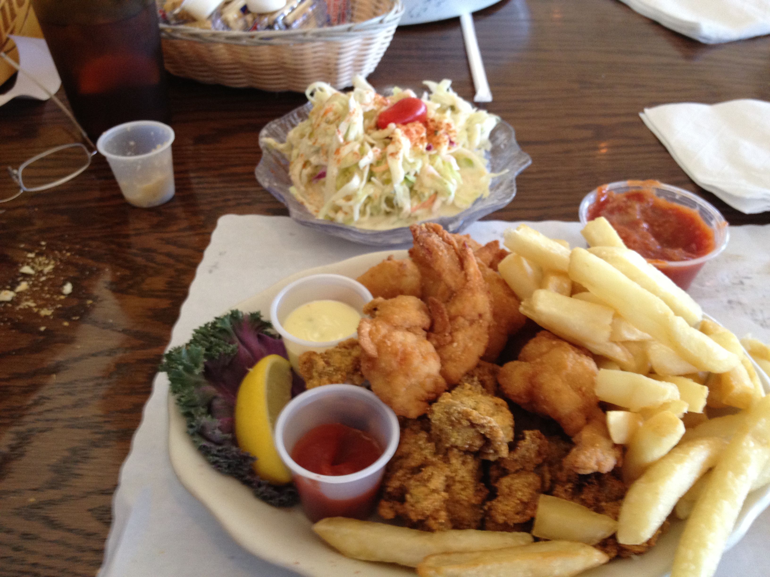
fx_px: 779
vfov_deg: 40.7
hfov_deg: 52.6
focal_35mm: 35
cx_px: 385
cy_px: 288
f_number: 2.4
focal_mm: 4.28
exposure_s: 1/20
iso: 160
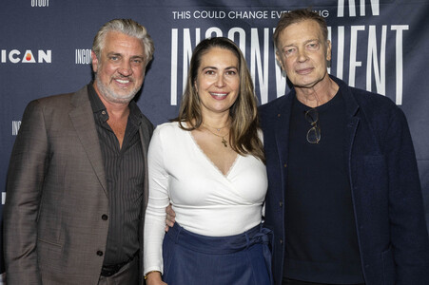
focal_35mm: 39
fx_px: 464
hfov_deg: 49.6
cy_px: 142
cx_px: 214
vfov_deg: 34.2
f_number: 5.6
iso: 800
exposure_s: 1/200
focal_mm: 39
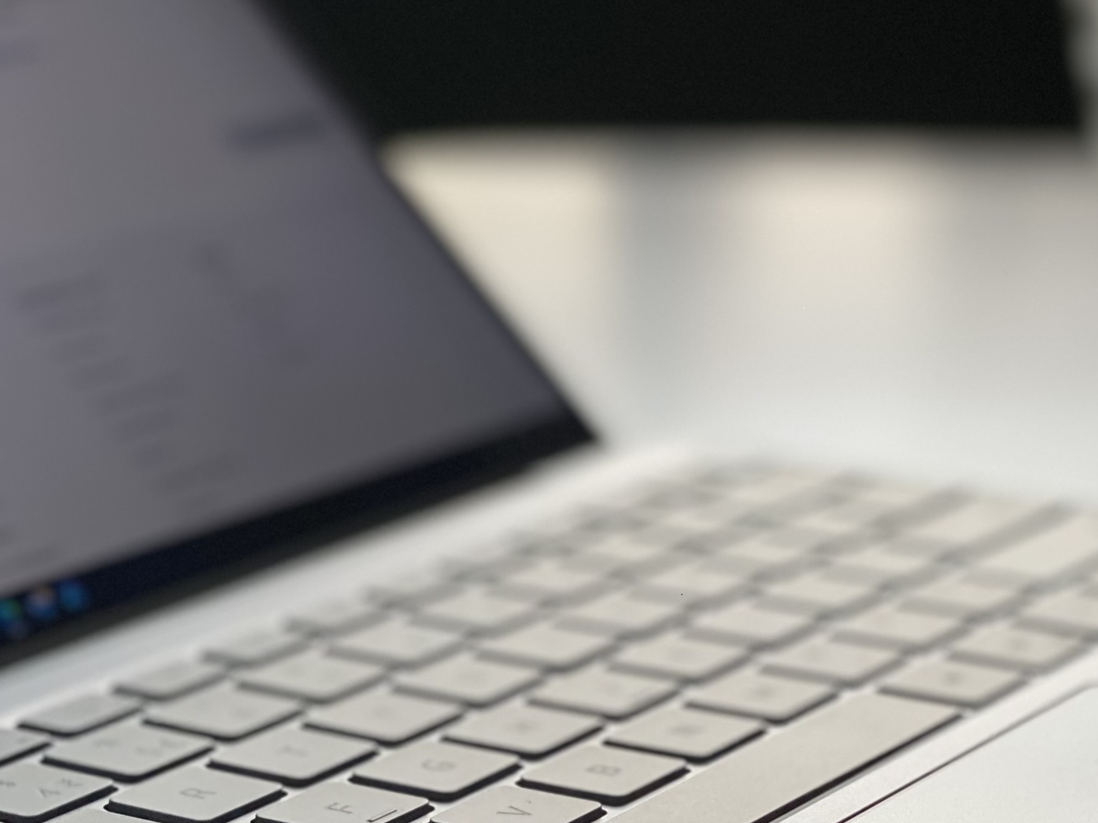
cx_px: 735
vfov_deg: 12.4
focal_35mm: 119
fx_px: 3774
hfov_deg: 16.5
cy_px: 723
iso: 50
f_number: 2
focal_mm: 6
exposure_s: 1/122
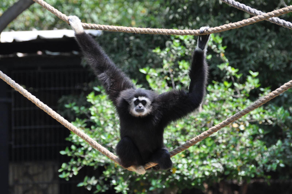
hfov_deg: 8.1
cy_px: 97
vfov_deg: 5.4
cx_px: 146
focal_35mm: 255
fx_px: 2066
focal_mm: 170
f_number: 5
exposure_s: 1/1000
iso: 720
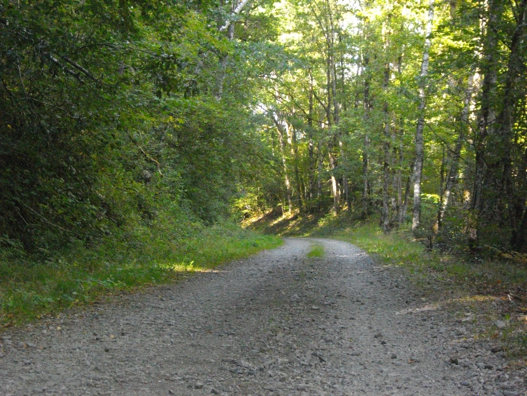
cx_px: 264
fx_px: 1157
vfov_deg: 19.4
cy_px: 198
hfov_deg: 25.7
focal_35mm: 76
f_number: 4.6
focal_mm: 13.7
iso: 652
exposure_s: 1/100
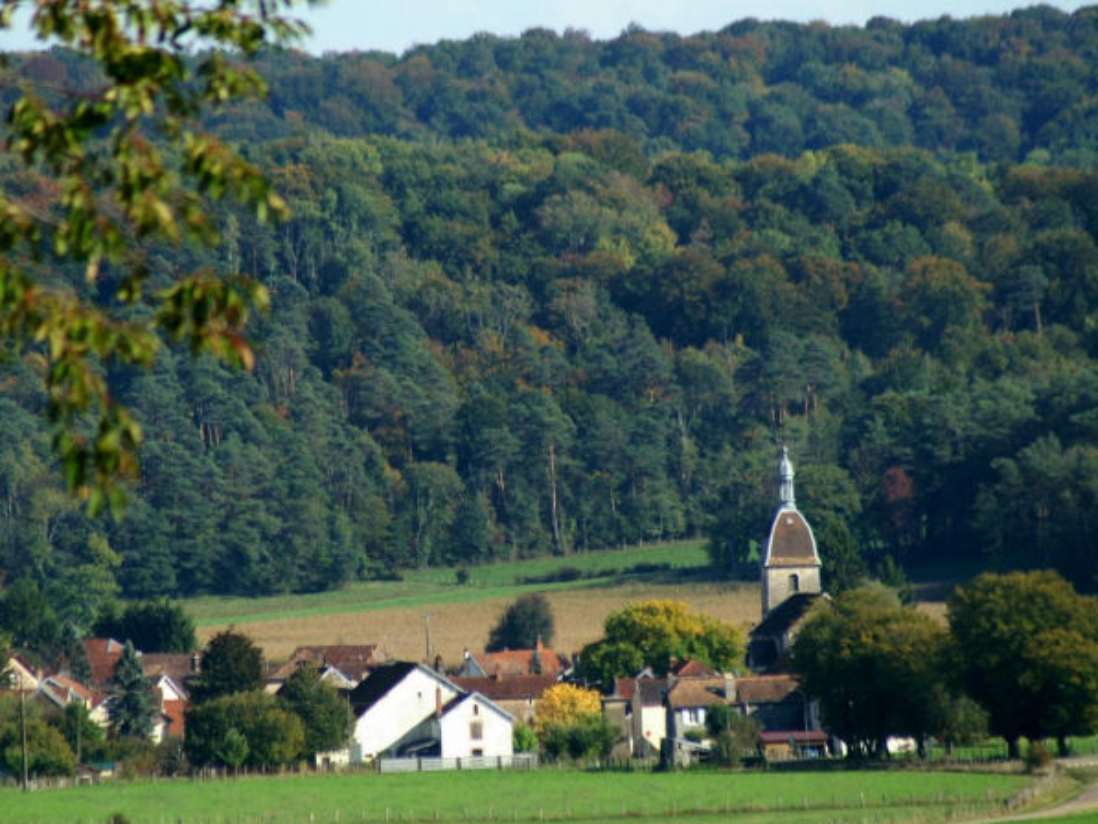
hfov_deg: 4.1
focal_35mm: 489
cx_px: 520
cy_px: 412
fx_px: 15514
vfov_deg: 3.0
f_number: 8
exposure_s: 1/640
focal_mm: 300
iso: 400
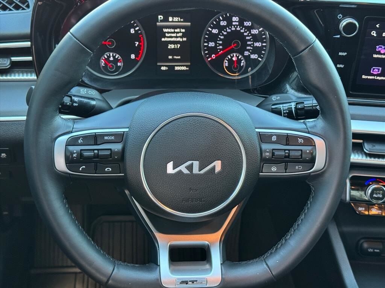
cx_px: 192
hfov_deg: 39.7
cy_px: 144
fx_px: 534
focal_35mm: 48
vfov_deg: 30.3
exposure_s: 1/54
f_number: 1.78
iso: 250
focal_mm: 6.76
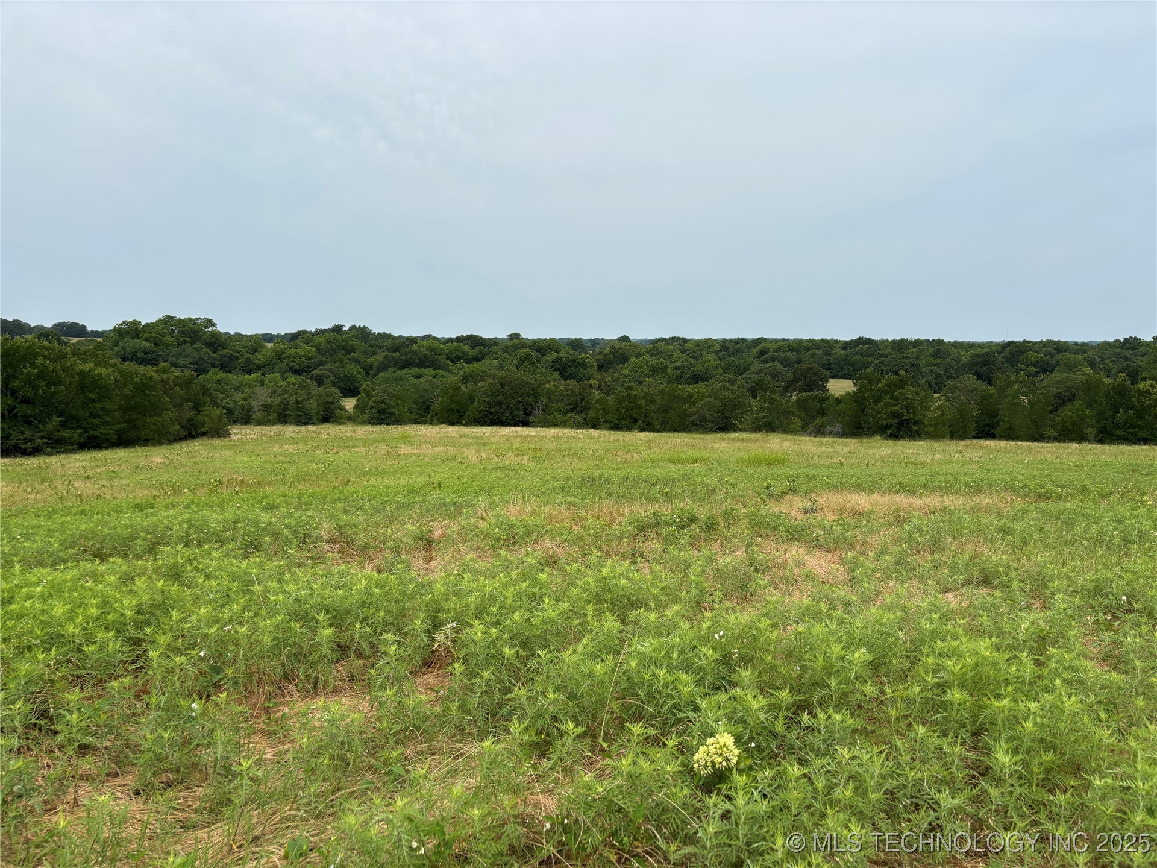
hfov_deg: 67.3
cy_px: 434
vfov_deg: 53.1
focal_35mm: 26
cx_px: 578
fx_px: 869
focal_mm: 5.96
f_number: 1.6
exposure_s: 1/4082
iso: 50
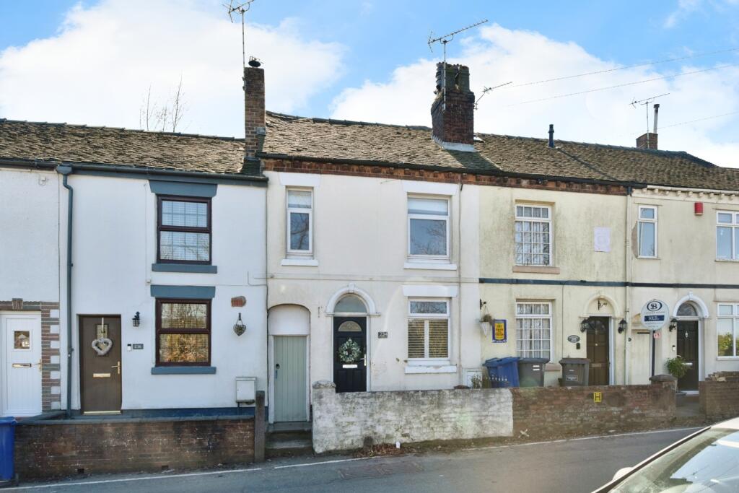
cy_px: 246
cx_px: 370
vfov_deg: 61.9
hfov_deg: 84.0
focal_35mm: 20
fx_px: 411
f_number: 7.1
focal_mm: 20
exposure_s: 1/400
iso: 400
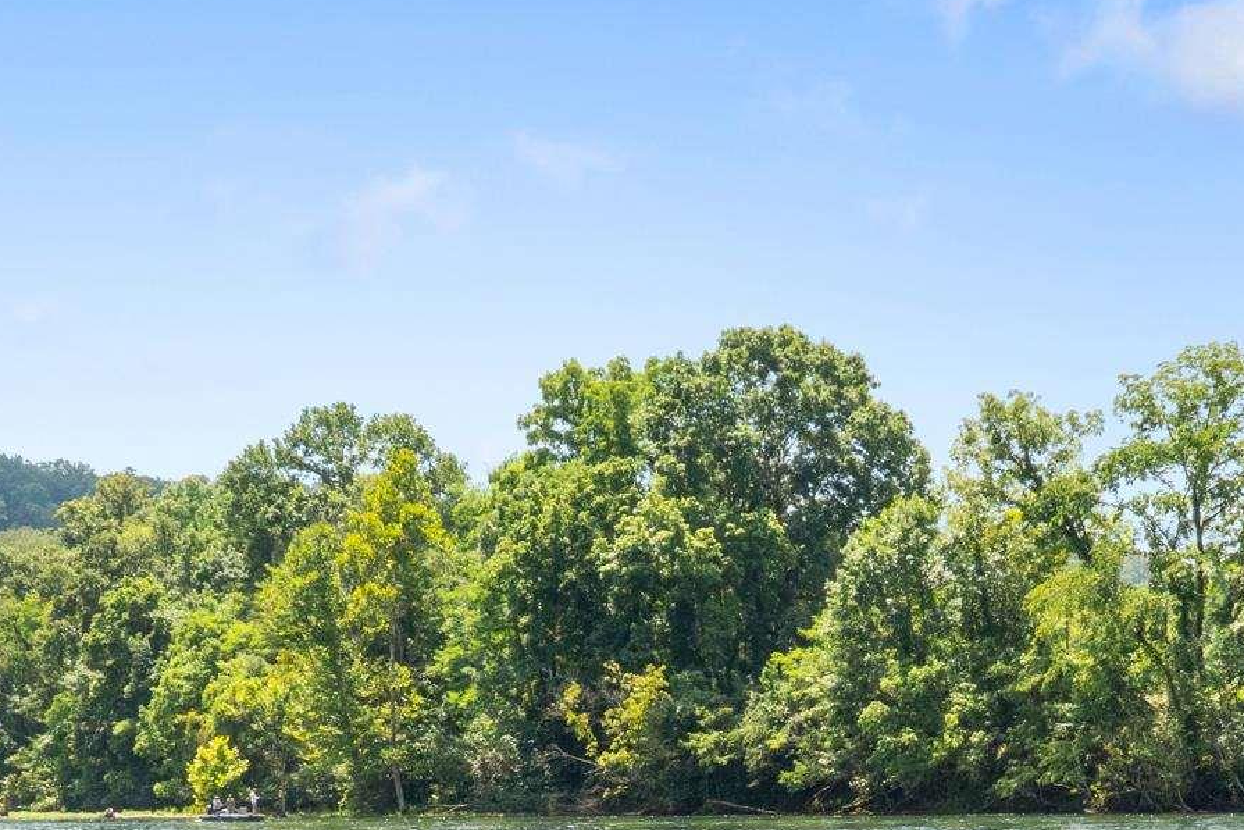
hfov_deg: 21.1
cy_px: 893
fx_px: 3331
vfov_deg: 13.9
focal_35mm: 96
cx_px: 817
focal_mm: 23
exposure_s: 1/320
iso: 500
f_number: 14
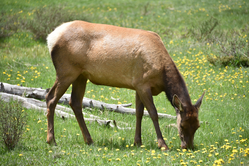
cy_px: 83
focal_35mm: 200
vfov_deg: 6.9
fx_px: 1384
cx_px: 124
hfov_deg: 10.3
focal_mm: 200
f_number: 5.6
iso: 140
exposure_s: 1/400
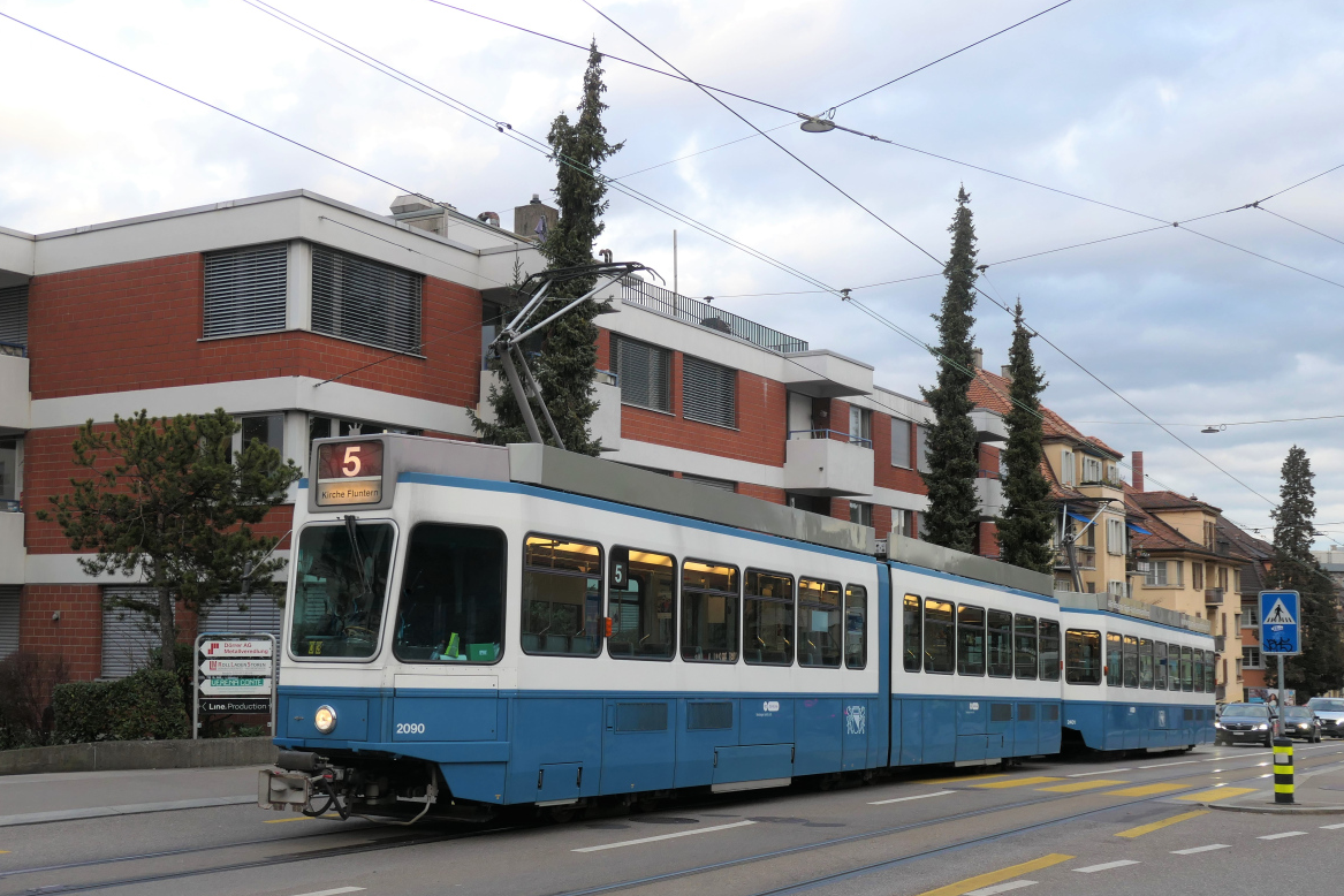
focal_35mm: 39
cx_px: 653
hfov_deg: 49.5
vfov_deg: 34.2
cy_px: 493
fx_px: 1456
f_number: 3.7
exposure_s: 1/200
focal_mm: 12.8
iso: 200
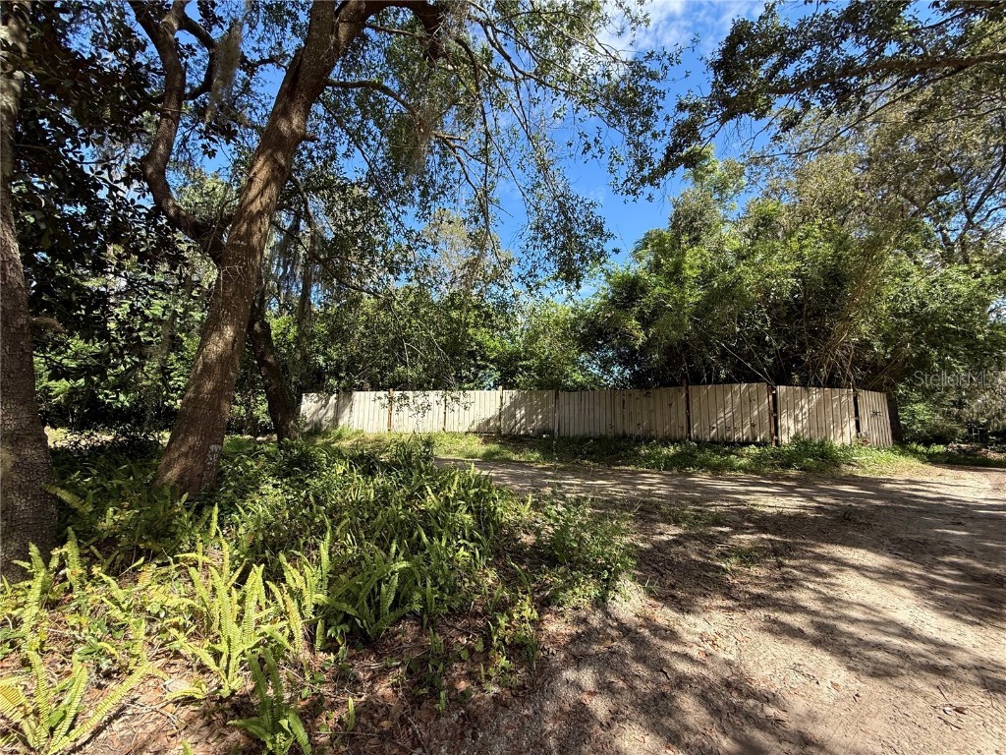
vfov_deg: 85.7
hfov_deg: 102.1
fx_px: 407
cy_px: 378
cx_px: 503
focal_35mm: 14
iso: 50
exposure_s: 1/479
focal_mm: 2.22
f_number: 2.2
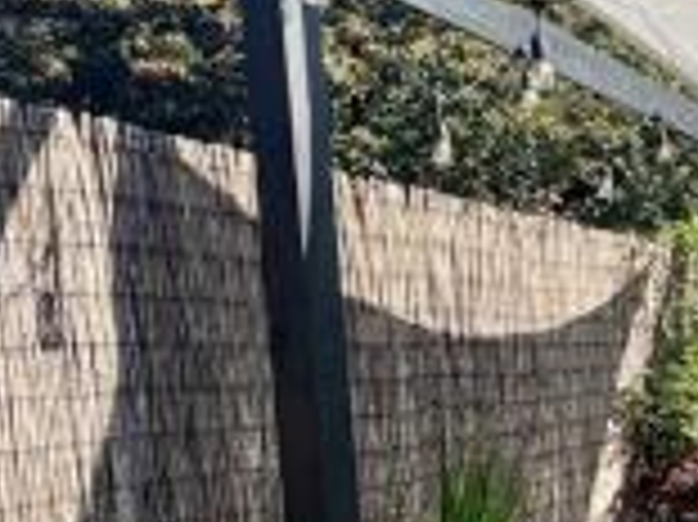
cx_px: 1128
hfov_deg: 25.3
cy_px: 488
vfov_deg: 28.3
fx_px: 987
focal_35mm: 49
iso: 32
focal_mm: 1.57
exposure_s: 1/561
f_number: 1.8
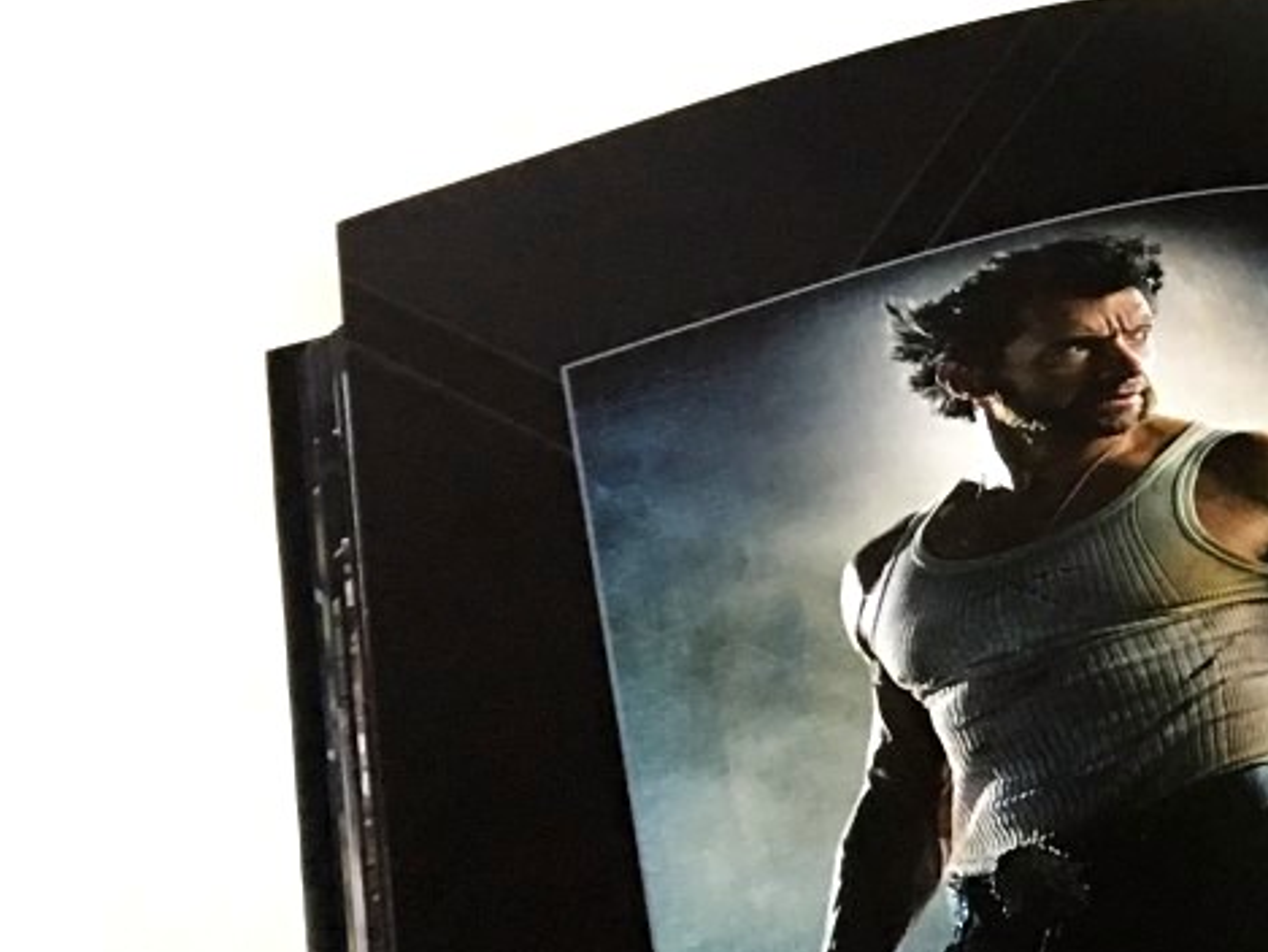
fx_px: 3261
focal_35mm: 89
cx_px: 1876
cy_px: 1090
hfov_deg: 19.3
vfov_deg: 16.1
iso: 100
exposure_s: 1/17
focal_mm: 4.15
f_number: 2.2
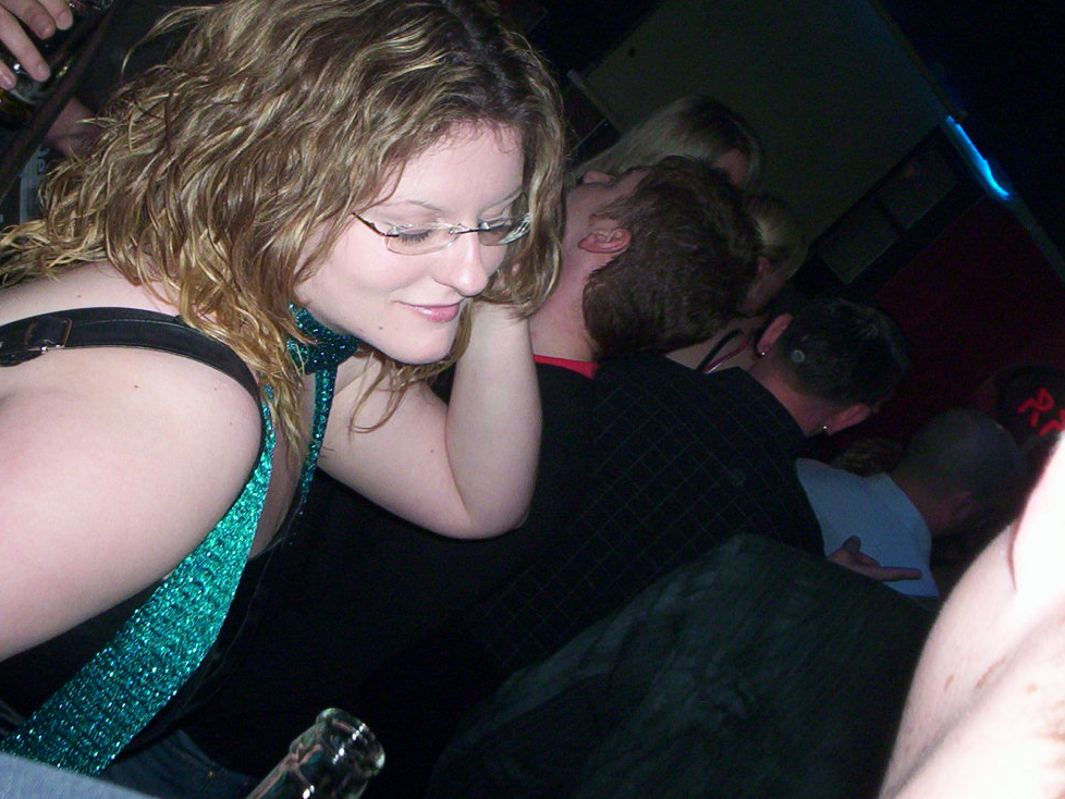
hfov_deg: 41.1
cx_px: 457
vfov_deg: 31.5
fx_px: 1416
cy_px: 333
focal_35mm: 46
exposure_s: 1/60
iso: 140
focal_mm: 4.99
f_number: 4.5
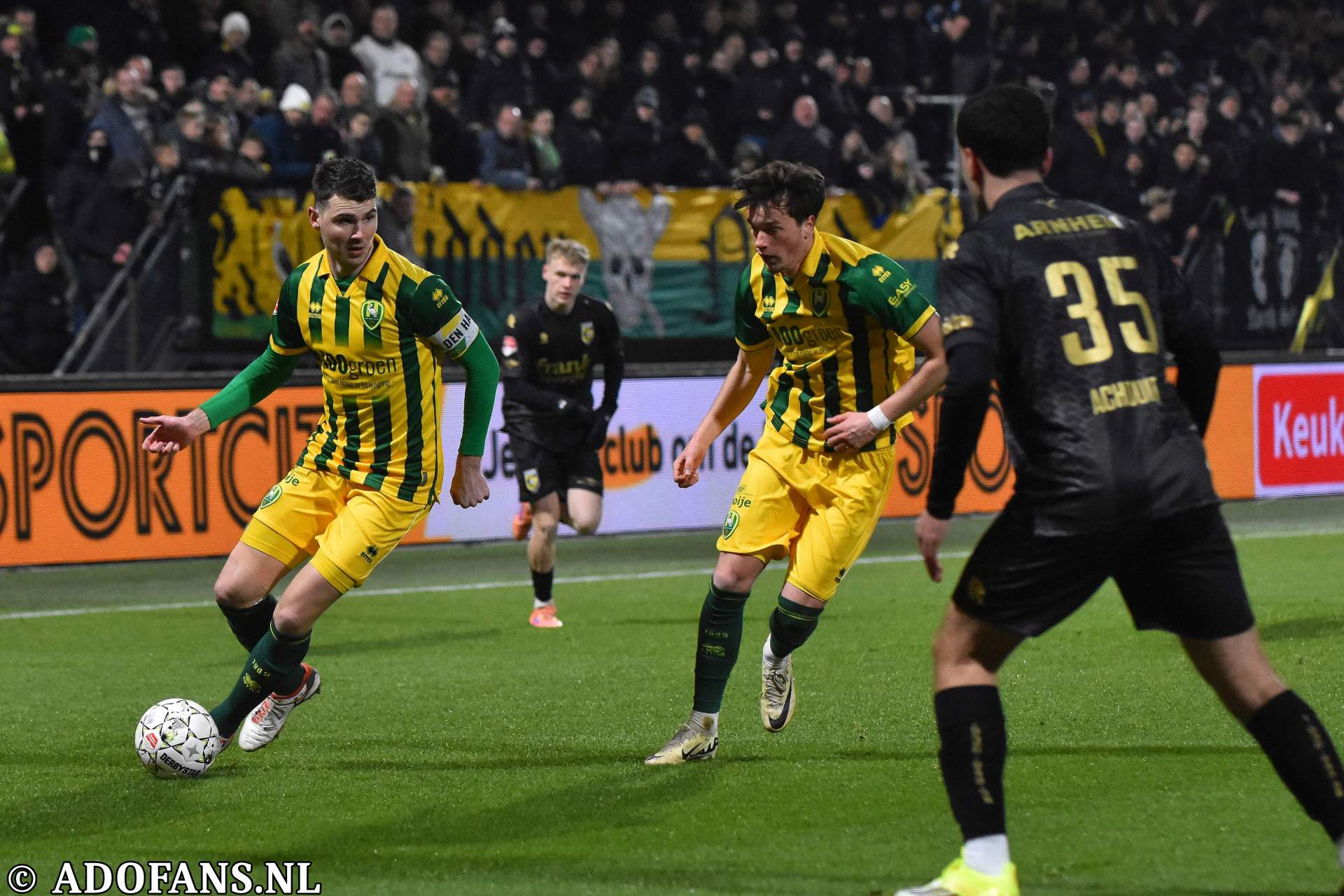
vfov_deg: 8.3
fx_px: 6160
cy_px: 448
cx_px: 672
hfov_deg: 12.5
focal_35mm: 165
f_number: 2.8
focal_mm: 110
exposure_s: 1/800
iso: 4000
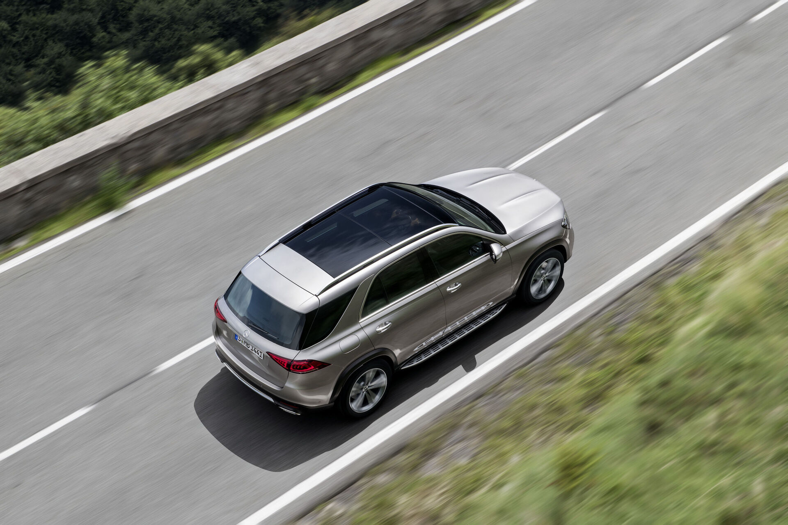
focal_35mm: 66
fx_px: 1445
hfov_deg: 30.5
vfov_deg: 20.6
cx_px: 394
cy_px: 262
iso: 100
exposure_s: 1/6
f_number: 11
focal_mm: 66
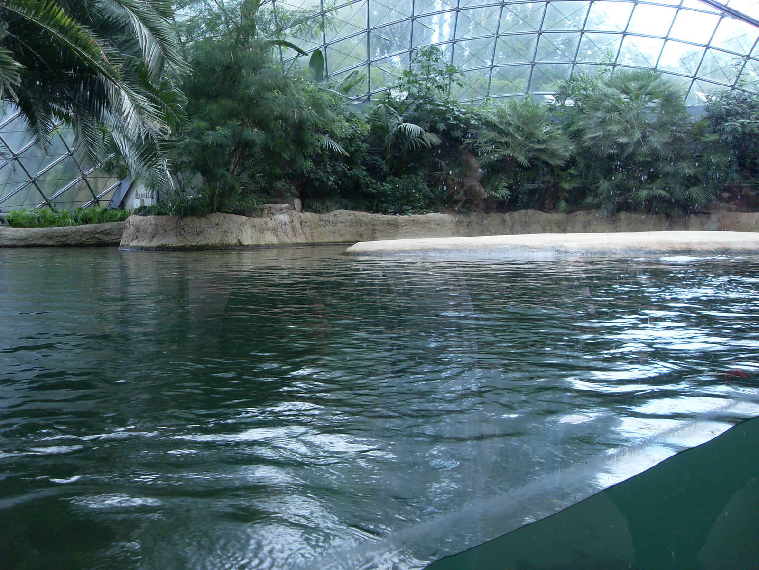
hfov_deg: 50.1
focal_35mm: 37
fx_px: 811
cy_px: 285
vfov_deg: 38.7
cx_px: 380
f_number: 2.8
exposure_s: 1/30
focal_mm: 6.3
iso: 100
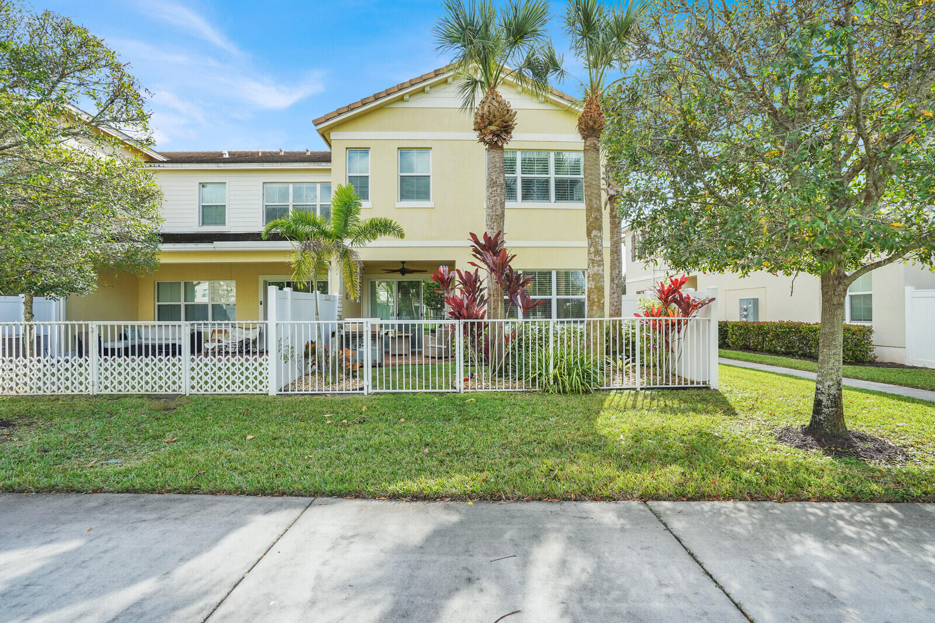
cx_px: 468
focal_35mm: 16
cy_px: 312
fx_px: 415
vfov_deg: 73.7
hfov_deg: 96.7
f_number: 8
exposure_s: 1/500
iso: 800
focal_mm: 16
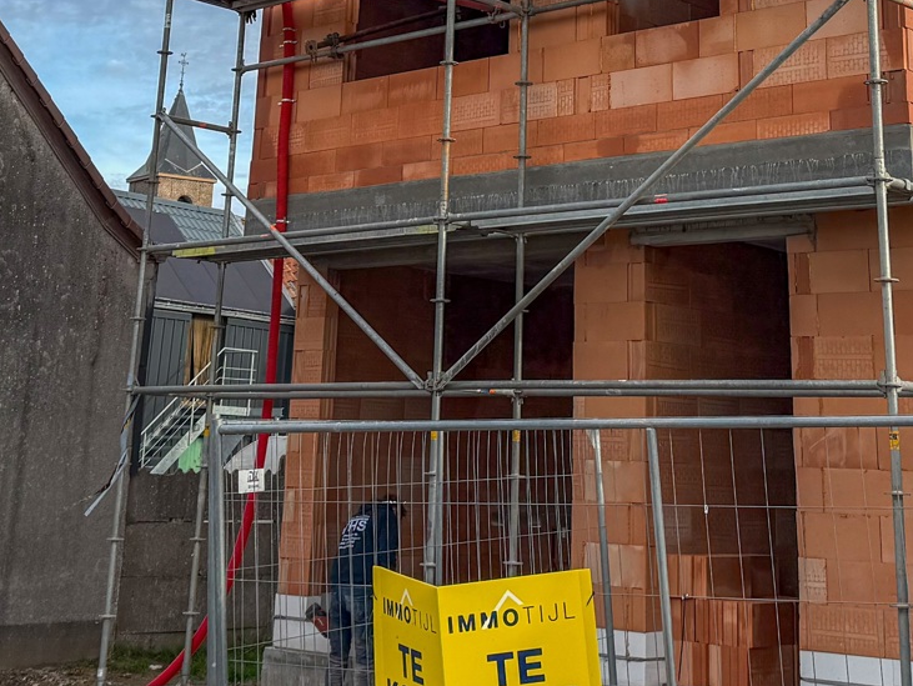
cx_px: 478
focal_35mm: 63
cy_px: -71
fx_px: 1662
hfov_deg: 30.7
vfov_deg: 22.0
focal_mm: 6.76
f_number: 1.8
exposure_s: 1/2200
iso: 80
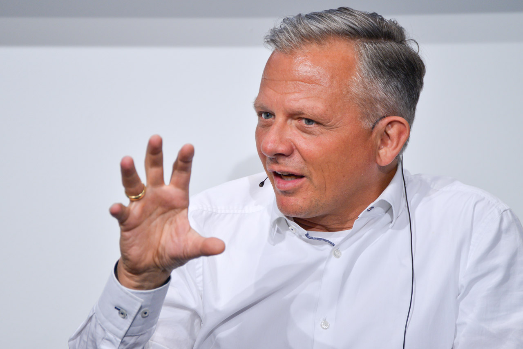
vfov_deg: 4.6
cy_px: 174
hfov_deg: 6.9
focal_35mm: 300
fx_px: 4361
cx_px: 262
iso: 720
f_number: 5.6
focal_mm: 300
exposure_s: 1/320
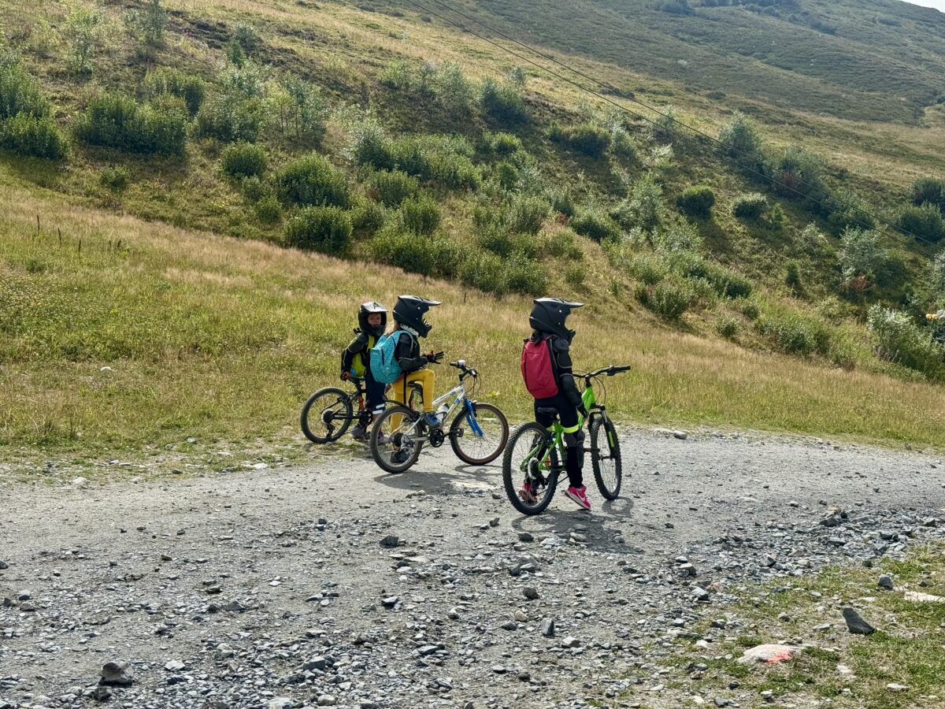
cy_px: 354
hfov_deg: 39.7
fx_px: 1310
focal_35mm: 48
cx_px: 472
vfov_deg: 30.3
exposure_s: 1/5376
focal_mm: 6.76
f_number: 1.78
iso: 64
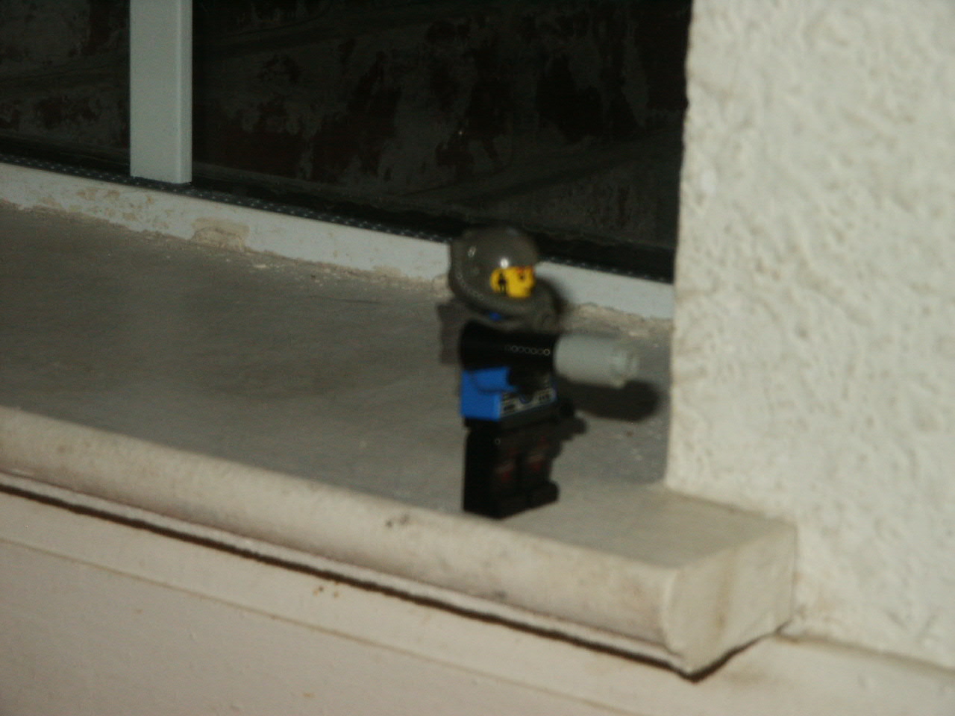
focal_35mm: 139
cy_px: 358
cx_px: 478
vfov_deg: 10.7
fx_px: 3835
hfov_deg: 14.2
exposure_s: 1/125
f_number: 8
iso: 200
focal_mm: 28.23
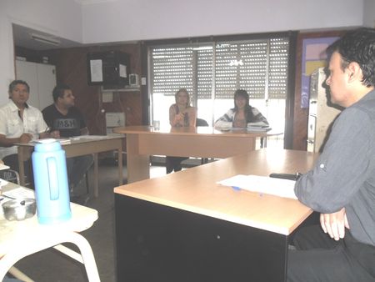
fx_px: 293
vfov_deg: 51.4
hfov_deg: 65.3
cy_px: 141
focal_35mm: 27
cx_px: 188
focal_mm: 4.9
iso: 200
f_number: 3.5
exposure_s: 1/45
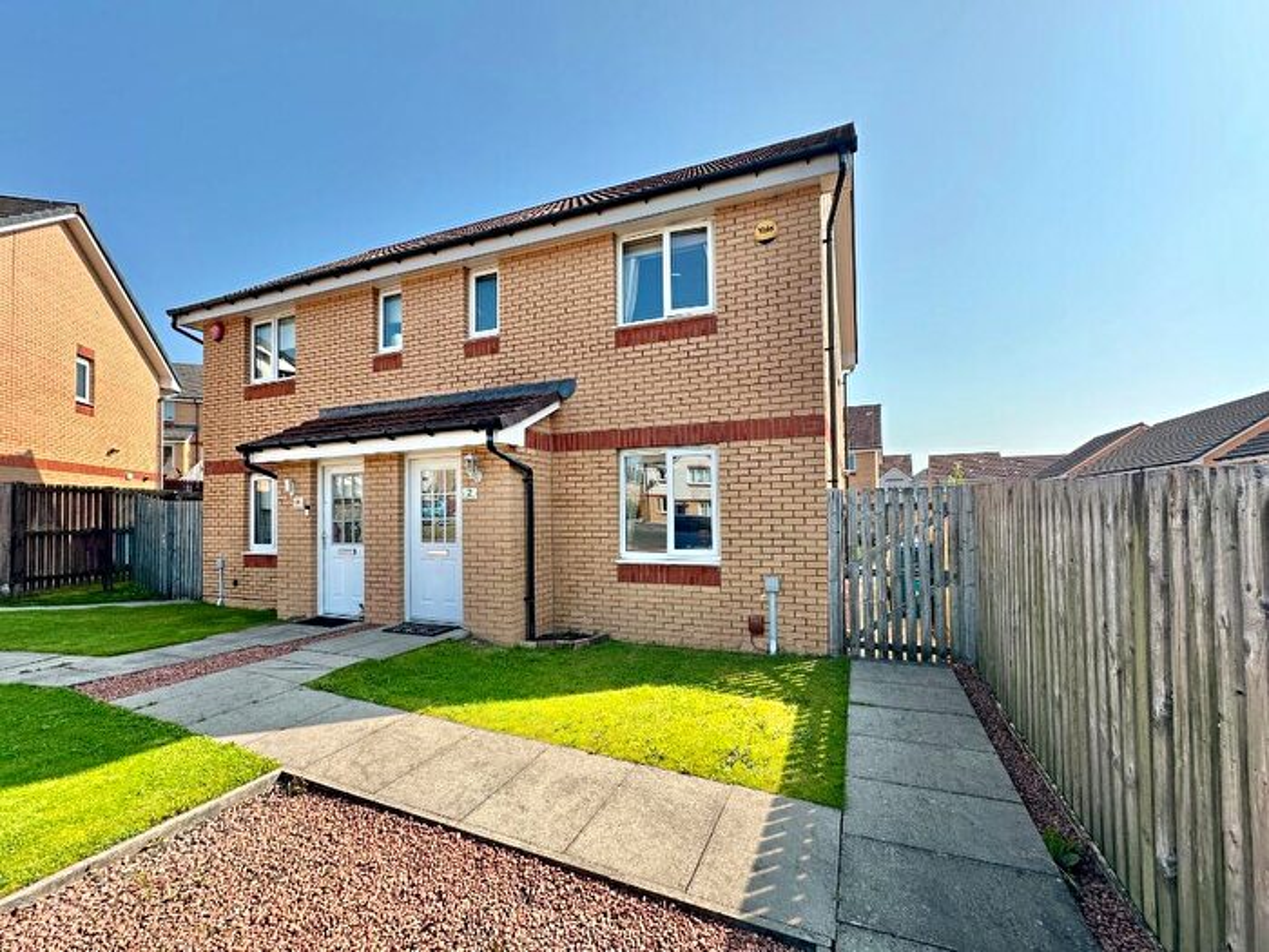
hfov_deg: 102.1
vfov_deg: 85.7
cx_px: 634
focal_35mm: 14
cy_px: 476
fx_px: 513
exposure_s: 1/666
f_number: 2.2
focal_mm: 2.22
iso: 40
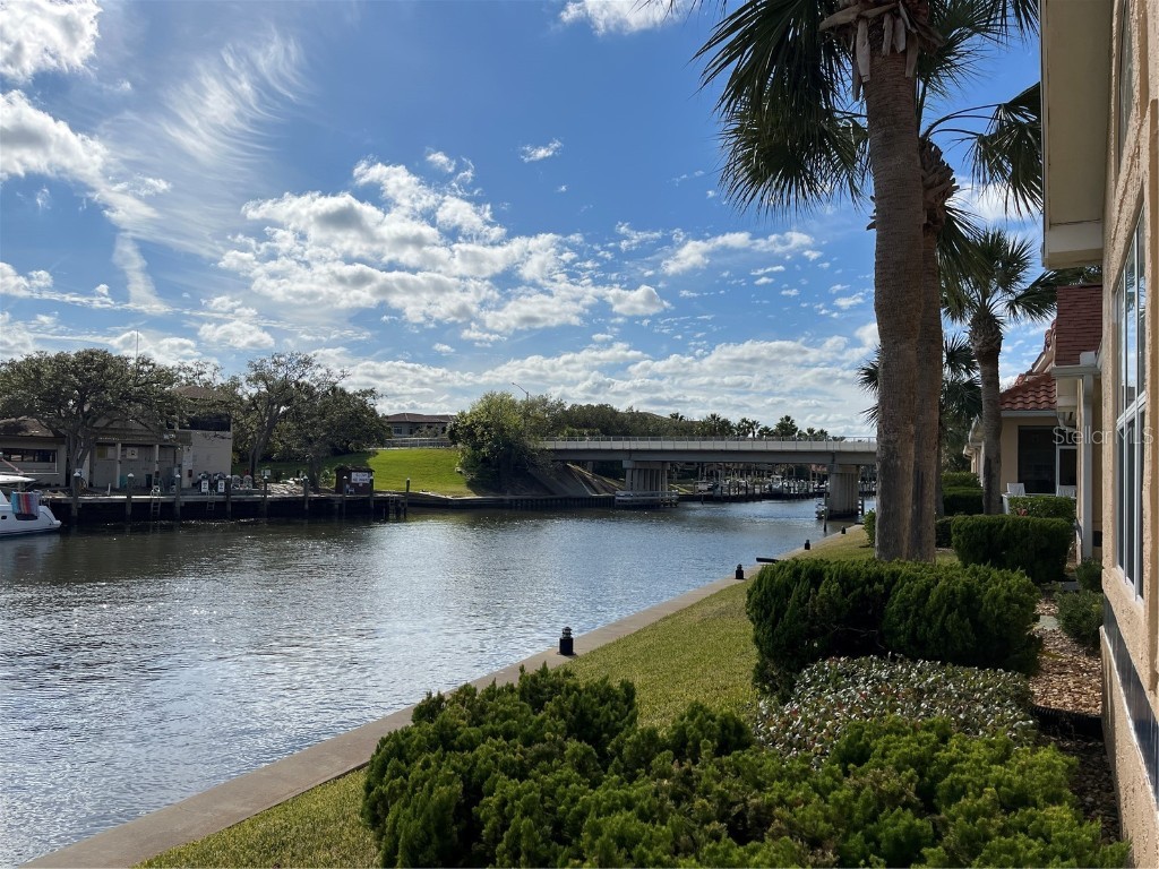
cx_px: 580
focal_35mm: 26
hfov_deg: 67.3
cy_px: 434
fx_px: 871
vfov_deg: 53.1
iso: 50
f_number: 1.6
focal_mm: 5.1
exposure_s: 1/10870
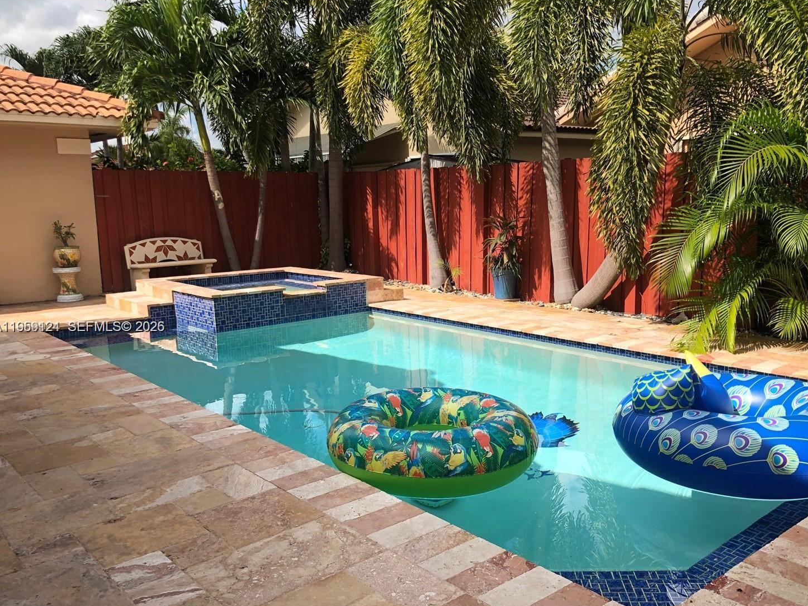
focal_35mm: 31
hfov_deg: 58.3
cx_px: 438
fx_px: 724
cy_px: 328
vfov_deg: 45.4
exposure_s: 1/1372
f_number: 1.8
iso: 20
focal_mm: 3.99
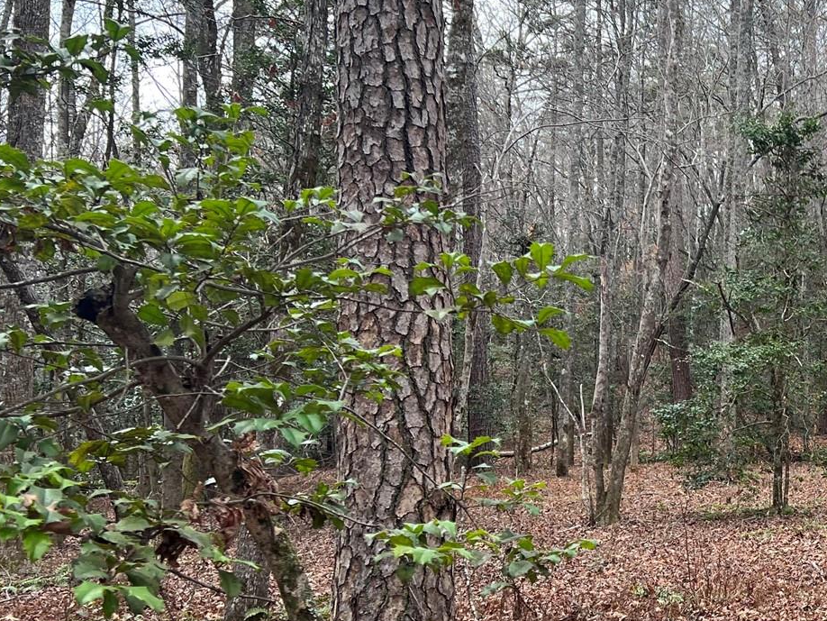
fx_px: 1386
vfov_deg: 25.2
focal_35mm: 58
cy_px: 385
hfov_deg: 30.5
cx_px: 856
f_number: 1.5
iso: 50
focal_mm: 5.7
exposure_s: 1/268
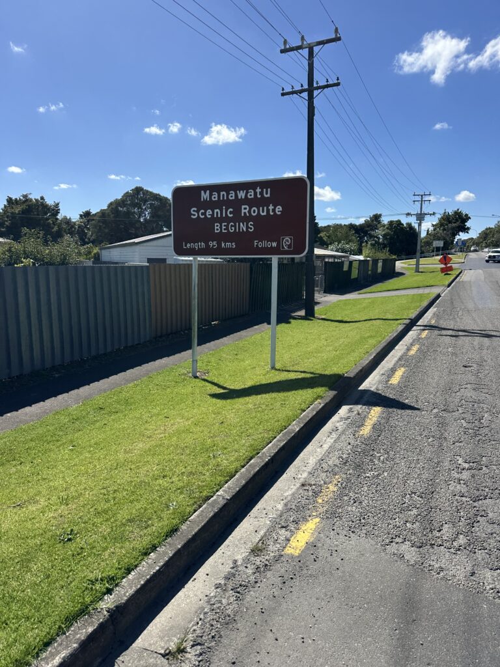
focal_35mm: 24
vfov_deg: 71.6
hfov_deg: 56.8
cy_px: 334
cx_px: 250
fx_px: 462
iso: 80
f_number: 1.78
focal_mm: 6.86
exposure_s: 1/4762
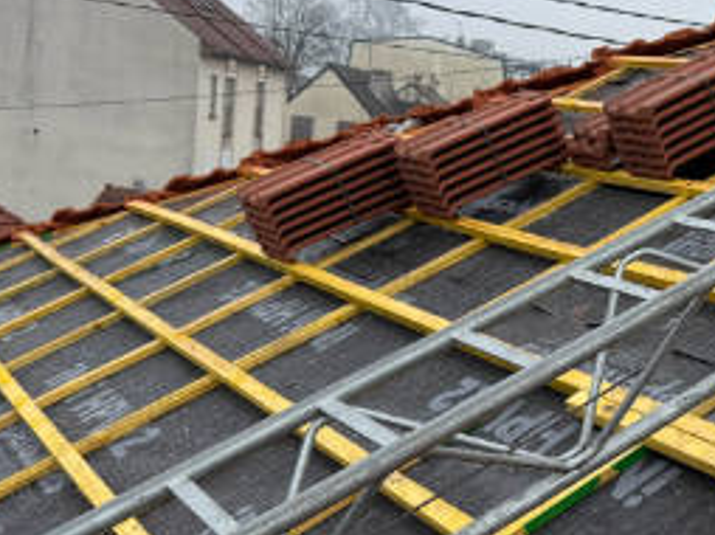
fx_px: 1300
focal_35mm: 63
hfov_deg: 28.2
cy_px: 298
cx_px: 768
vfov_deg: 23.2
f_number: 1.8
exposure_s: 1/1032
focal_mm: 6.8
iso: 80
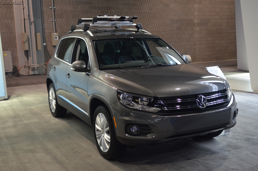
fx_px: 322
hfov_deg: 43.7
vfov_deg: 29.7
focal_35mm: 45
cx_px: 129
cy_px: 86
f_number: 2.8
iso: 1600
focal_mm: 30
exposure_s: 1/60
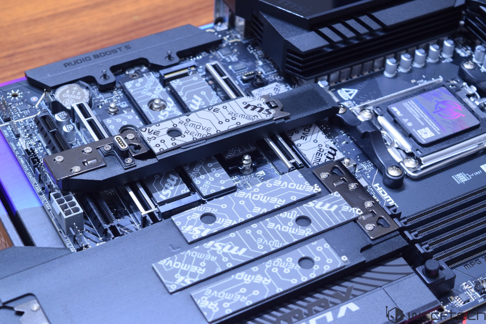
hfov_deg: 24.6
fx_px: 1114
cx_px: 243
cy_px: 162
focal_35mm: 82
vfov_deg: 16.6
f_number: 8
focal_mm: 55
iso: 1600
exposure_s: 1/6
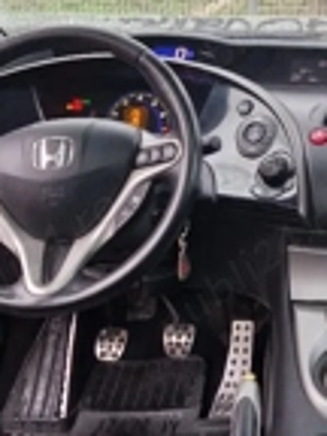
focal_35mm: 64
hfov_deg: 22.2
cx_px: 315
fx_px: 806
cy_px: 67
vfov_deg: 29.3
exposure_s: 1/100
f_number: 1.8
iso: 200
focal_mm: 5.4
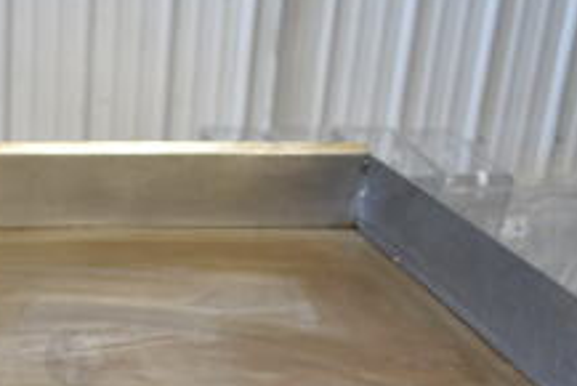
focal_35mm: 76
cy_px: 466
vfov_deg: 17.2
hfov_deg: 24.6
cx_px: -80
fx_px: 1219
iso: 400
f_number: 3.5
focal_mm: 18
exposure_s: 1/30
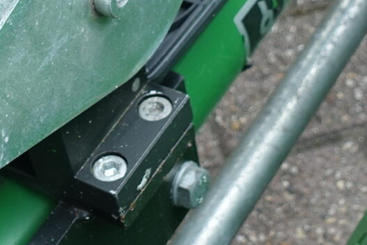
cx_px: -101
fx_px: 1193
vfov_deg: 11.6
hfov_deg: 16.6
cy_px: 30
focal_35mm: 117
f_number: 3.5
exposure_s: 1/80
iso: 125
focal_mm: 8.8
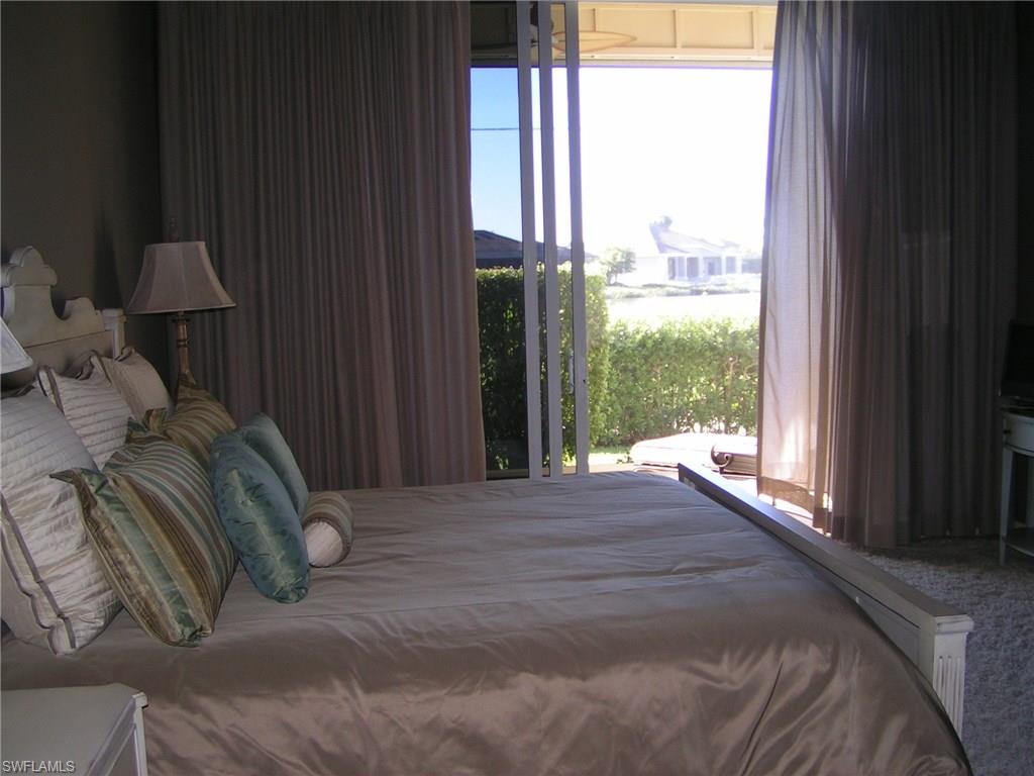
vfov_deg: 37.7
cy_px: 388
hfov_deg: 49.0
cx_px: 517
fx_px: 1135
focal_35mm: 38
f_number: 2.8
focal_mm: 5.8
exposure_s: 1/60
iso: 50
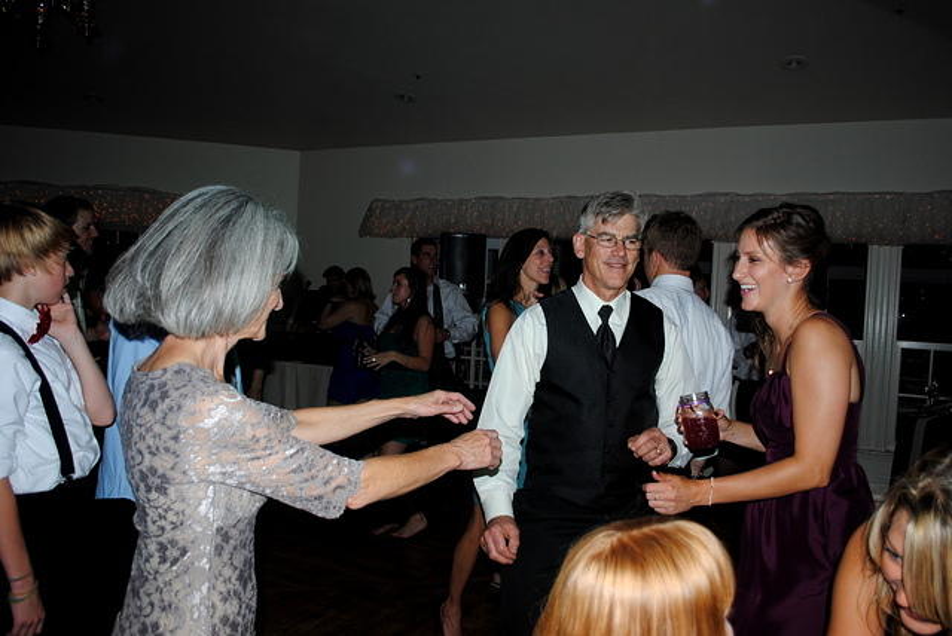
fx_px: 794
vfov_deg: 43.7
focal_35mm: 30
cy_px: 318
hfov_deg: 61.9
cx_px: 476
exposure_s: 1/60
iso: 200
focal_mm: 20
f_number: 3.8
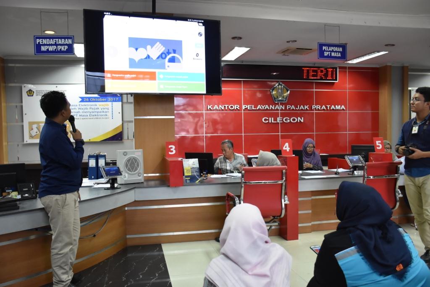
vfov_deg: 43.7
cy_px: 144
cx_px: 215
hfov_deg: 61.9
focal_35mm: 30
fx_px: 359
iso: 2000
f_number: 4
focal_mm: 20
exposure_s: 1/60
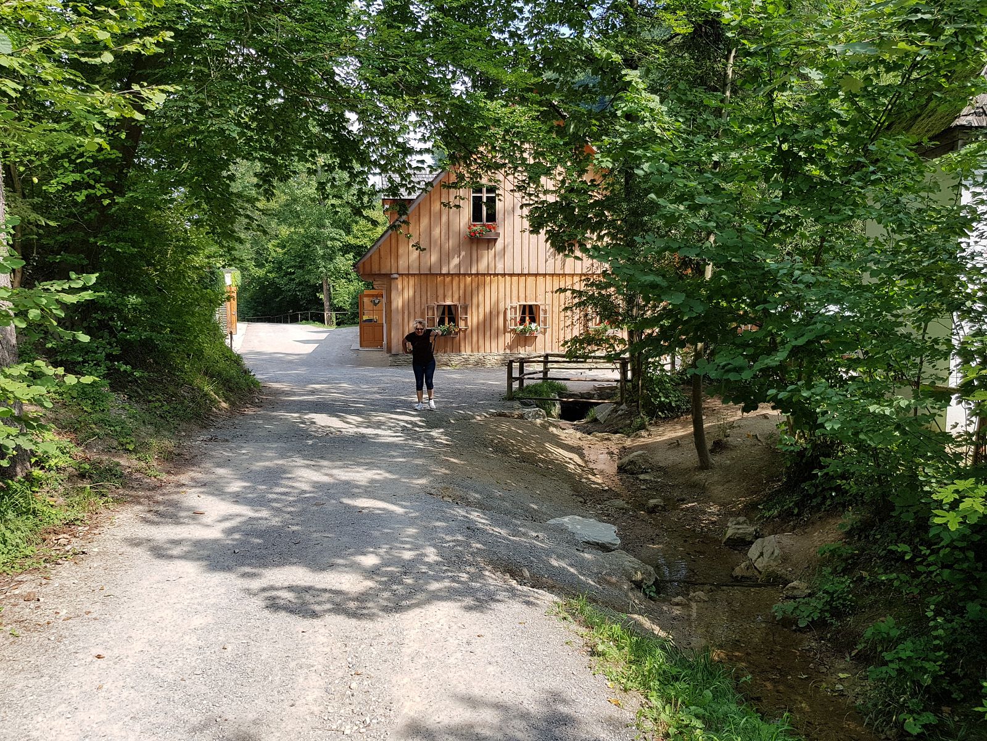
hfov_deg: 67.3
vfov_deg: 53.1
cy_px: 370
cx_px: 494
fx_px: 741
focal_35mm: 26
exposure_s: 1/912
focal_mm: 4.2
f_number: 1.7
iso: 50
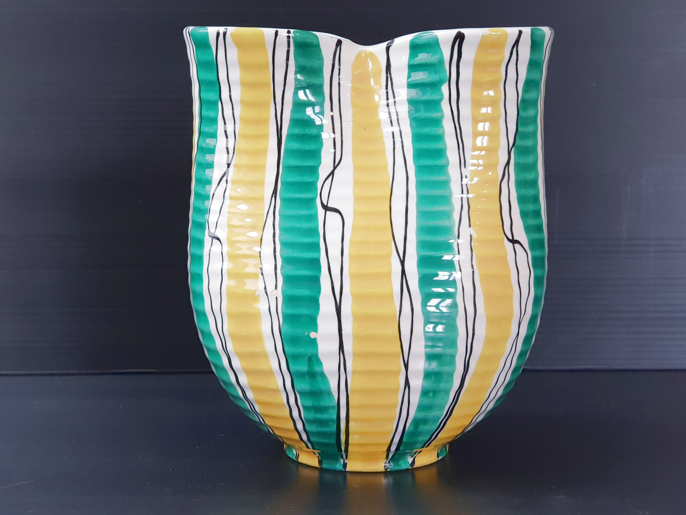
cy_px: 258
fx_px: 1031
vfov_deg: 28.0
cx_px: 343
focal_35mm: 52
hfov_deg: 36.8
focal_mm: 6
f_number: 2.4
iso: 200
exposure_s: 1/33
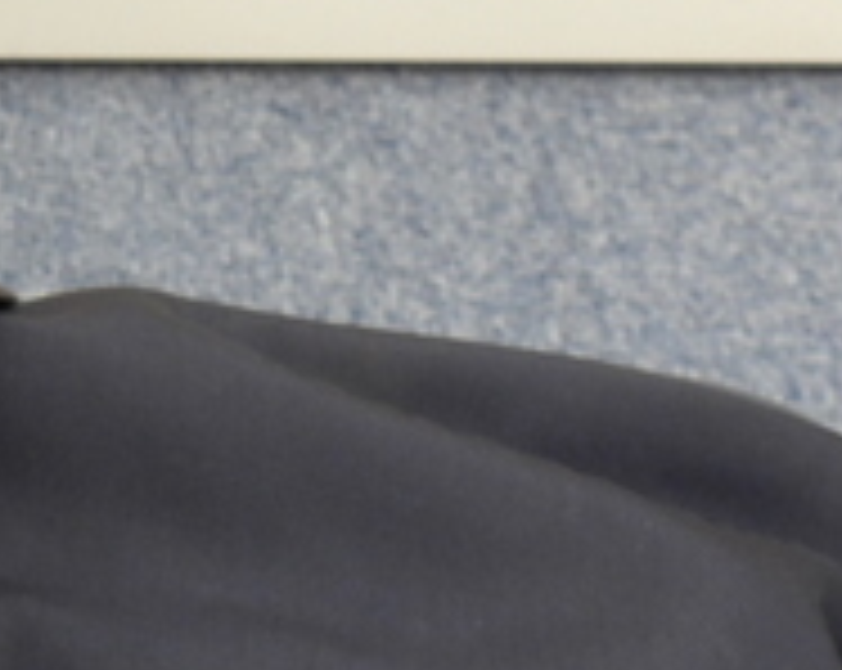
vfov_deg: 13.7
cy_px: -202
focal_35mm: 108
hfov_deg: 15.7
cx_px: -576
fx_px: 2687
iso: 200
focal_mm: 5.4
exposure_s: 1/15
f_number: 4
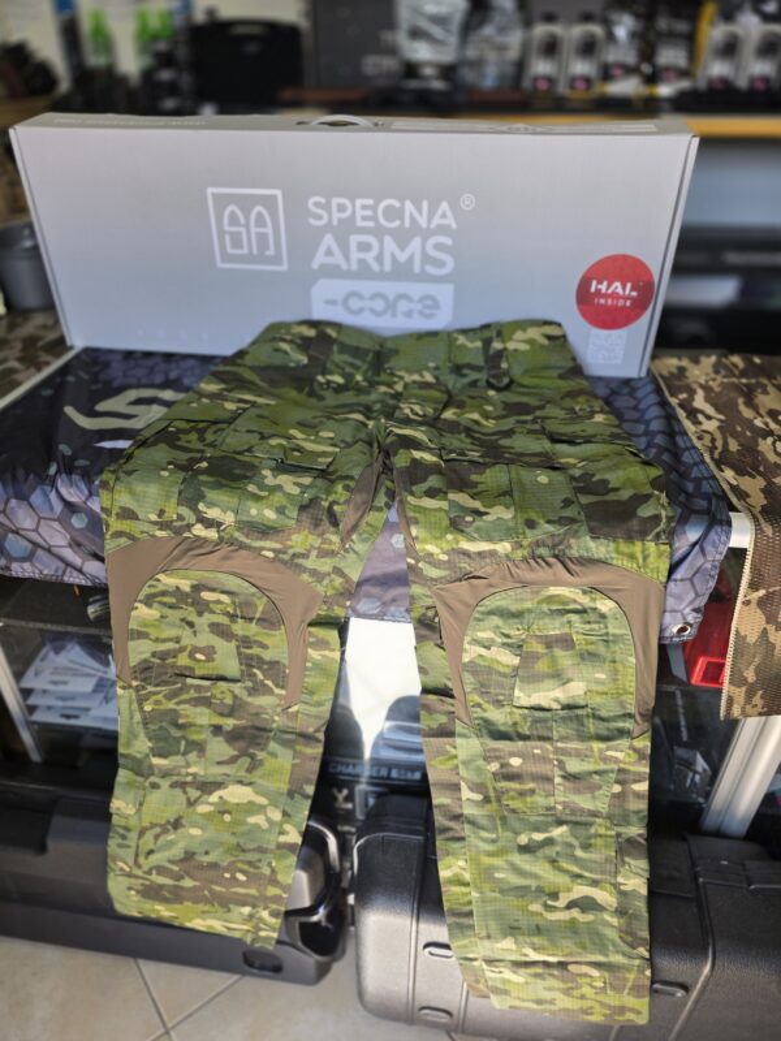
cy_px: 520
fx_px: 692
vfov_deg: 73.9
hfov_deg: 58.9
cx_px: 390
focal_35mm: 23
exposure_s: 1/100
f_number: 1.7
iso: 32
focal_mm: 6.3
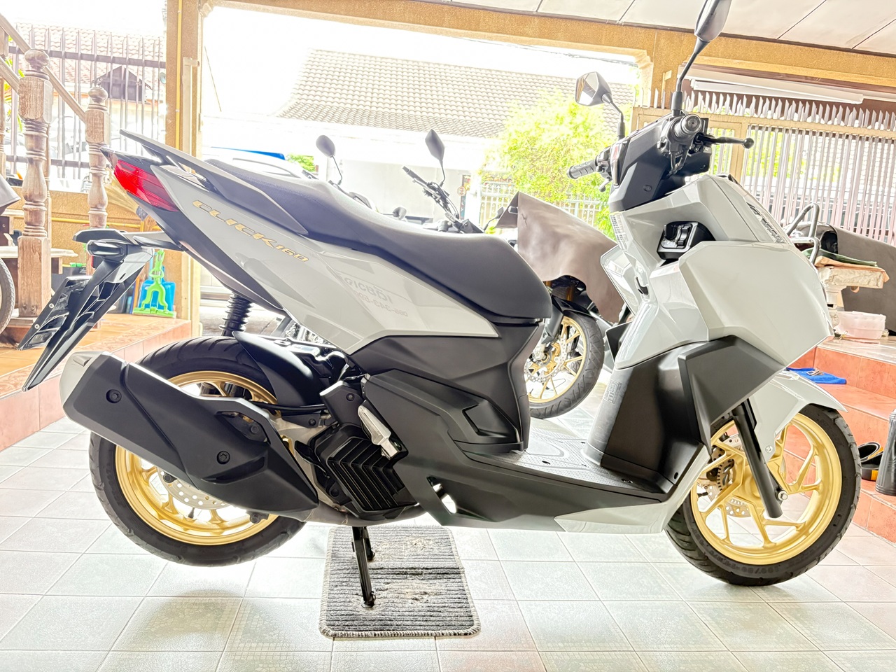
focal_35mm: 26
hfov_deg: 67.3
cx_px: 448
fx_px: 673
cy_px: 336
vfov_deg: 53.1
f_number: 1.6
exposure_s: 1/45
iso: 500
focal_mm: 5.96
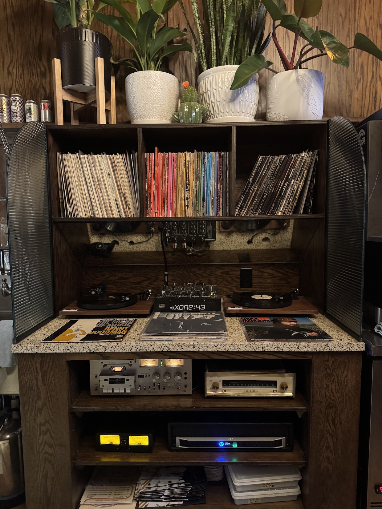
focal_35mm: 24
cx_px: 191
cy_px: 254
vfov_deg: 71.6
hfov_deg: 56.8
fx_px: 353
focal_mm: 6.76
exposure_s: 1/30
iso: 1000
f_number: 1.78
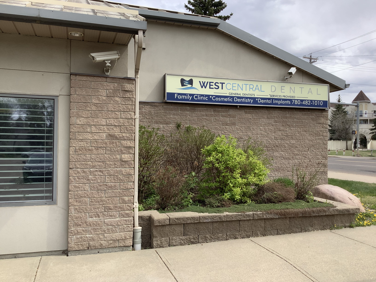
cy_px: 141
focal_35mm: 31
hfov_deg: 58.4
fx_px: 337
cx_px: 188
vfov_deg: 45.4
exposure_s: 1/806
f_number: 2.4
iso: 25
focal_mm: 3.3
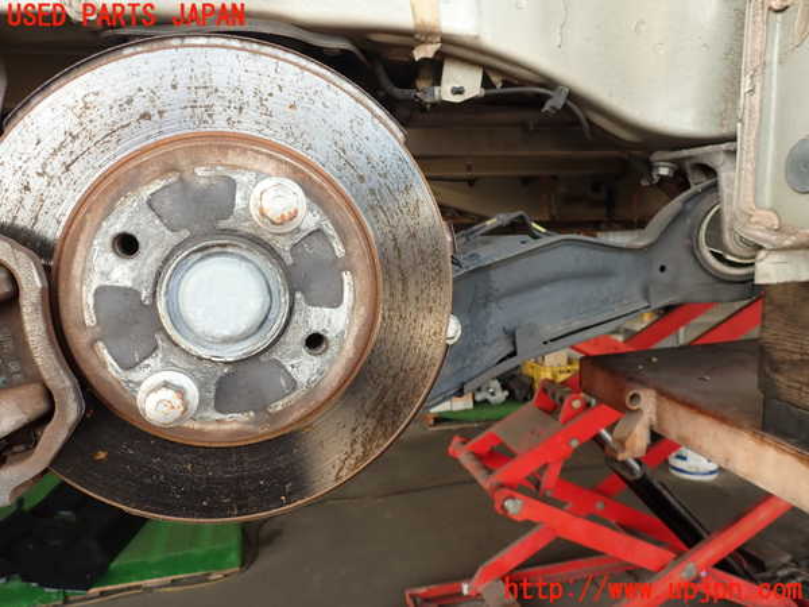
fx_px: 584
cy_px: 304
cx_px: 404
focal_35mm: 25
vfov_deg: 54.9
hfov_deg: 69.4
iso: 100
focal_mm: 4.5
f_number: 2.8
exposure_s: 1/80
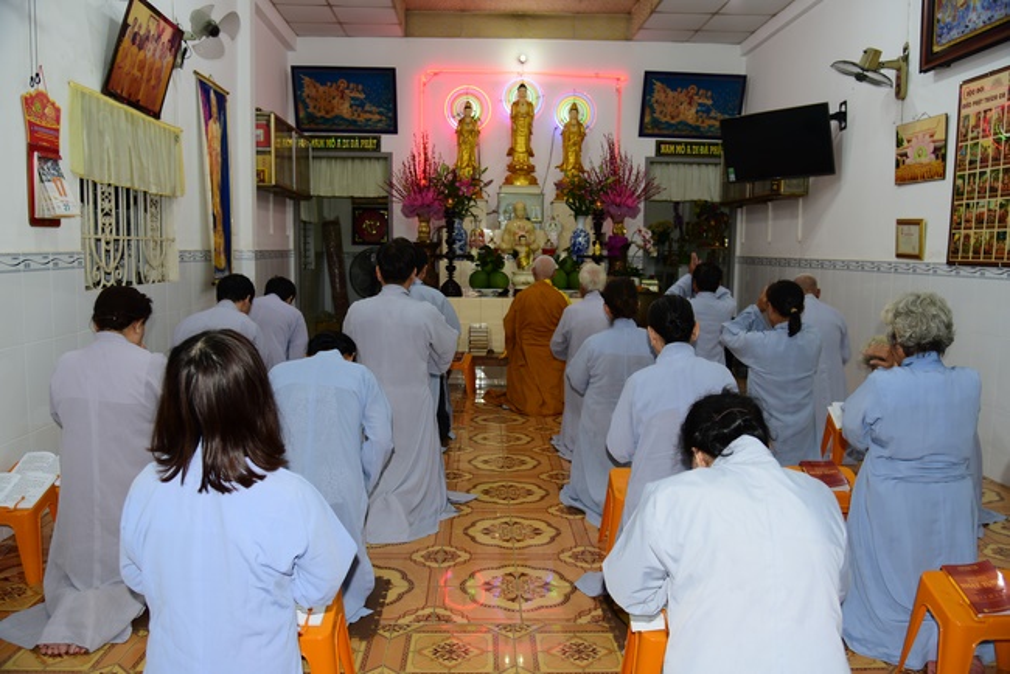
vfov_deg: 43.6
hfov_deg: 61.9
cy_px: 337
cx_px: 505
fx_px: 842
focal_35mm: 30
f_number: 4
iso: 320
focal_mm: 30
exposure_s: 1/60
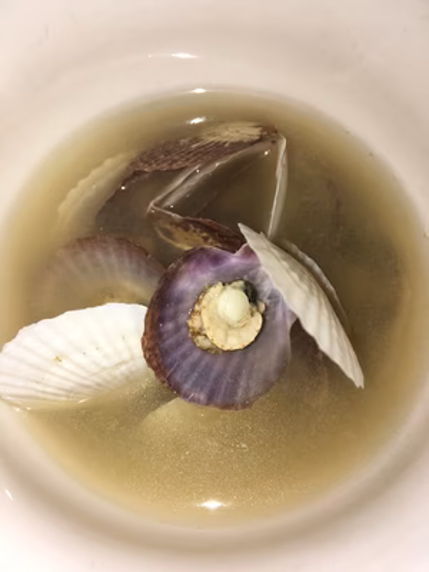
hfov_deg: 48.2
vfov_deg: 61.7
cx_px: 214
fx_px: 479
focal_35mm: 29
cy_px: 286
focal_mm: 4.15
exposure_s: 1/405
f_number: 2.2
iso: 25
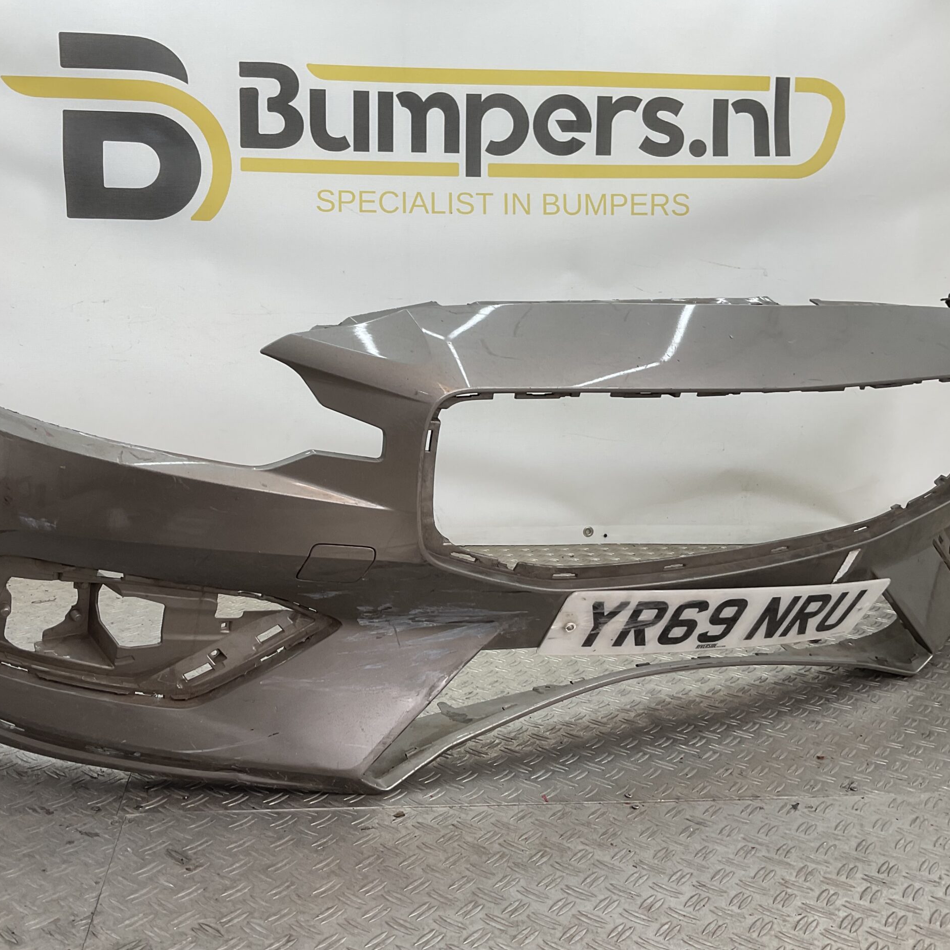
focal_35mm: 35
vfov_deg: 47.2
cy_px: 468
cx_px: 400
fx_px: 1087
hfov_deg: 47.1
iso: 16
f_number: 1.8
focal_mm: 3
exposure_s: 1/106
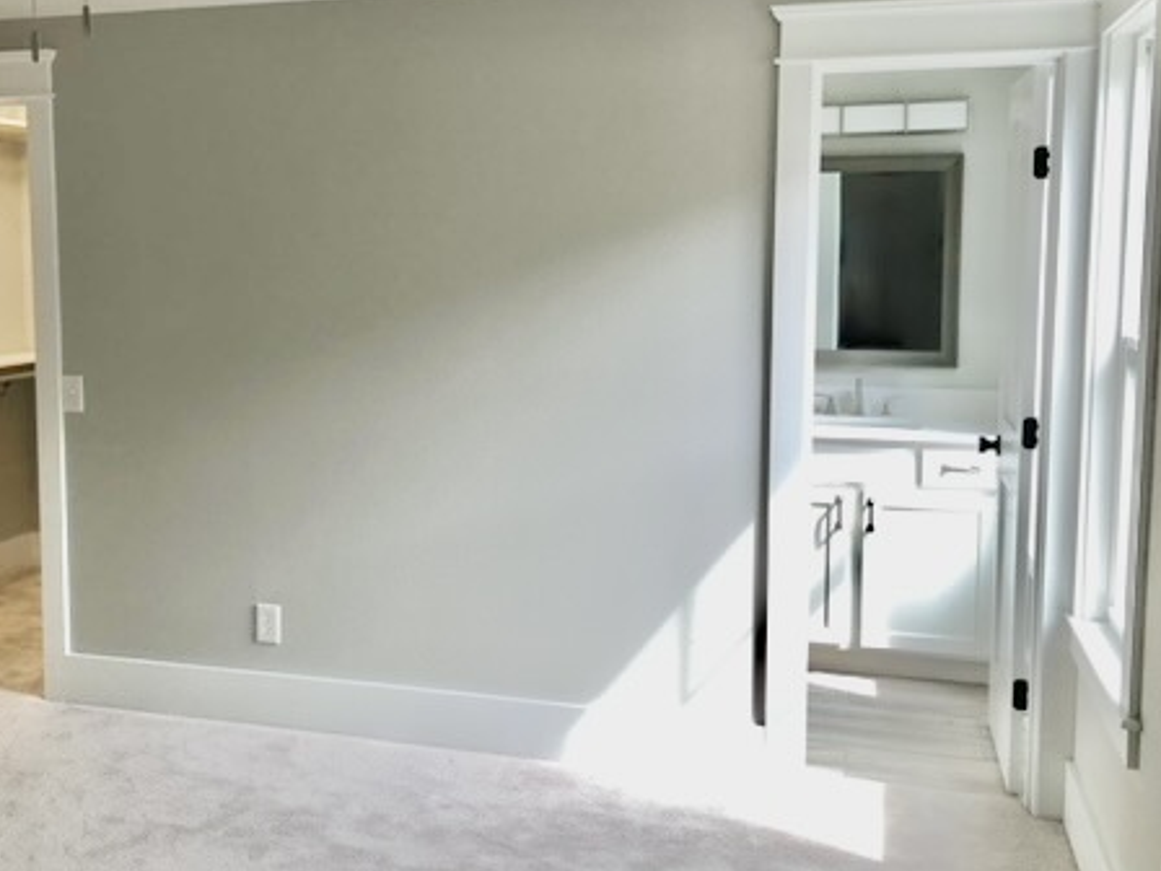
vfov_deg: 35.9
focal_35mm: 40
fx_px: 1342
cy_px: 378
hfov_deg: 46.1
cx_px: 394
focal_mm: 4
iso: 25
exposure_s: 1/40
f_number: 1.8
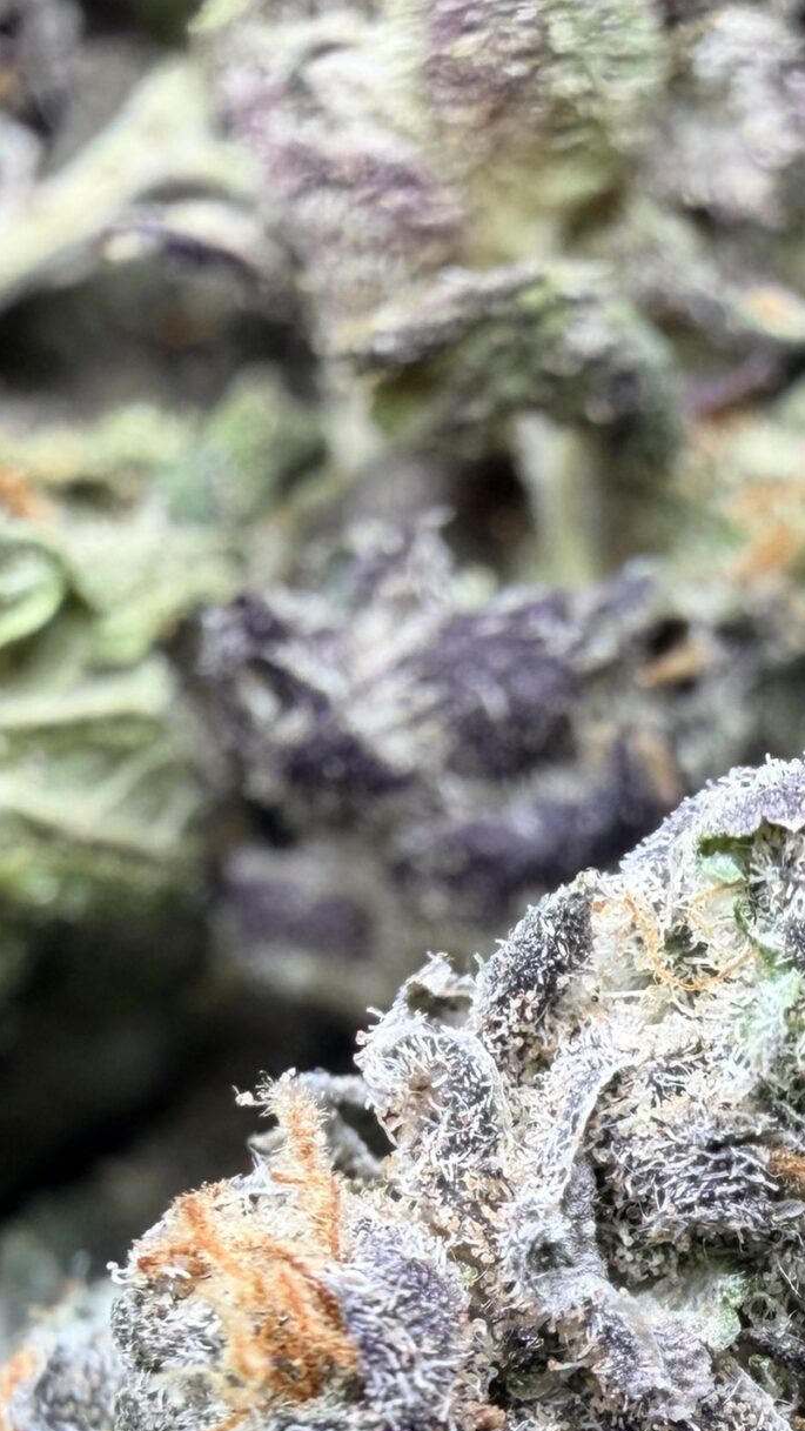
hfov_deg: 21.2
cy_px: 1429
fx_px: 2086
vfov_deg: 34.5
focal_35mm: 55
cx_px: 770
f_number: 2.2
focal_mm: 2.22
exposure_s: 1/121
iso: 50
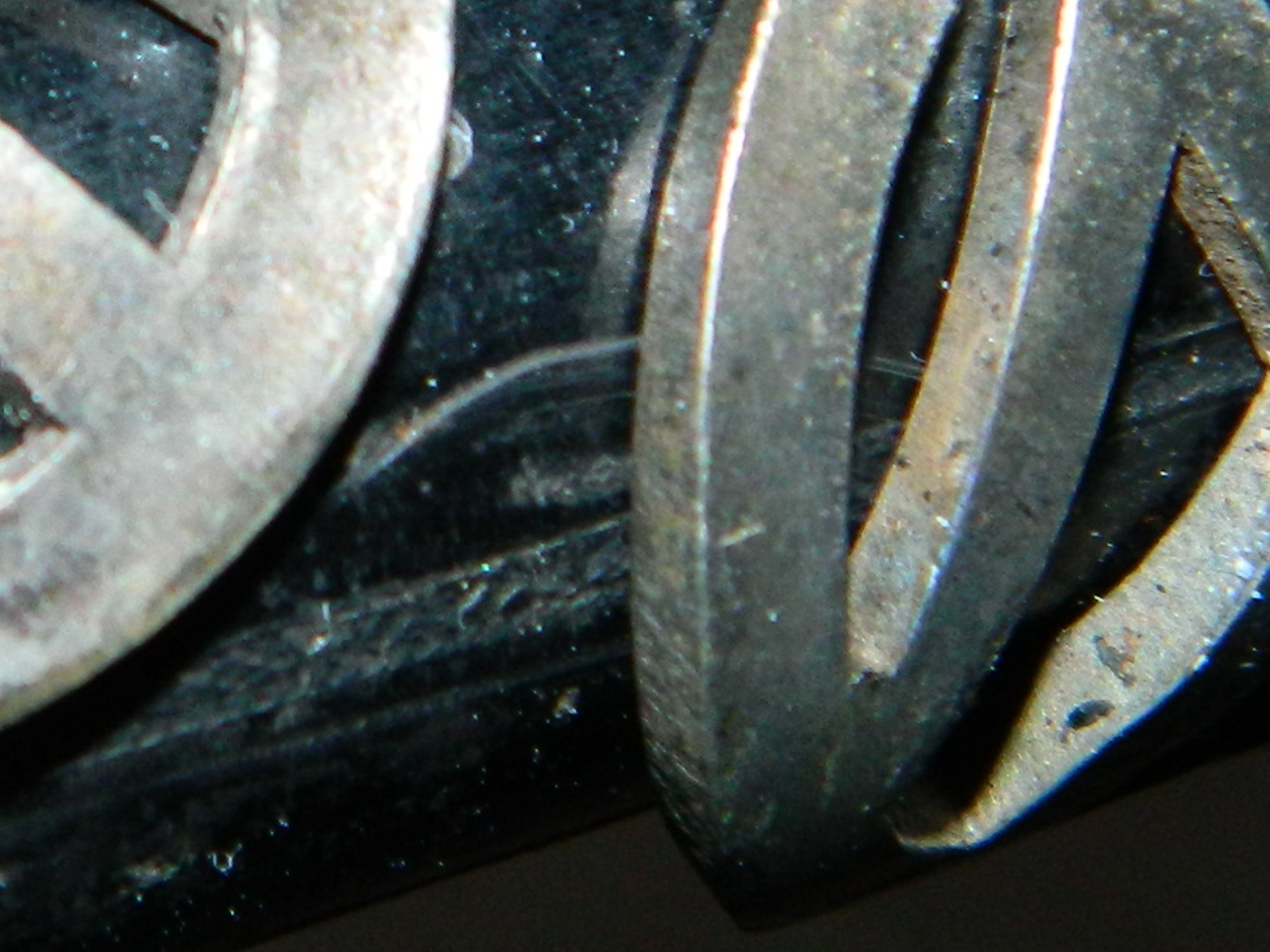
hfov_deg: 5.7
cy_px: 184
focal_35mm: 346
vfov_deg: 4.3
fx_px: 12694
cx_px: 256
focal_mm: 18.6
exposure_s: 1/60
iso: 200
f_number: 12.6
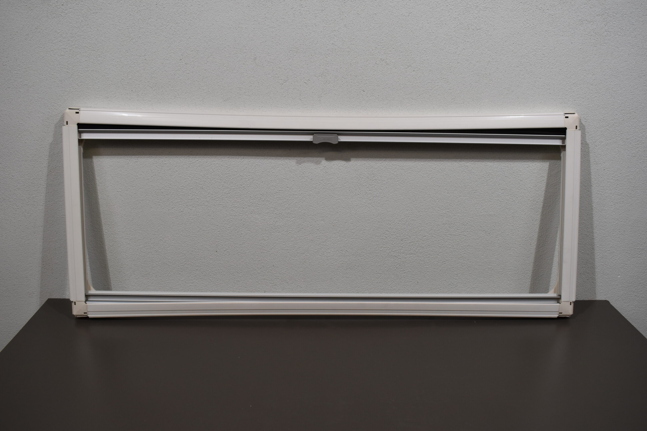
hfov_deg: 55.1
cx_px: 324
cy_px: 216
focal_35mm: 34
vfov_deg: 38.4
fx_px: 620
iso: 320
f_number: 5.6
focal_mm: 23
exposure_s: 1/125
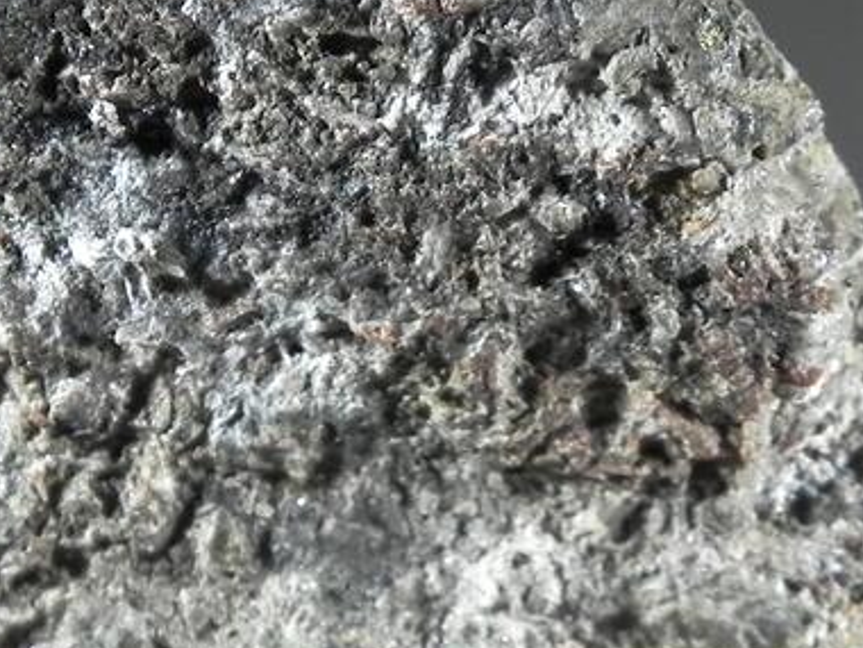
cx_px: 84
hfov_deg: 11.5
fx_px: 4263
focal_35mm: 171
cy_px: 437
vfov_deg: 8.7
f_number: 3.5
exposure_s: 1/217
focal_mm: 9.2
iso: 160
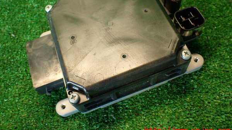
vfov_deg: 33.5
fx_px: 215
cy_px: 49
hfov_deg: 56.6
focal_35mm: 35
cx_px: 116
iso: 200
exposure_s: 1/30
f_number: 2.4
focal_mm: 5.79
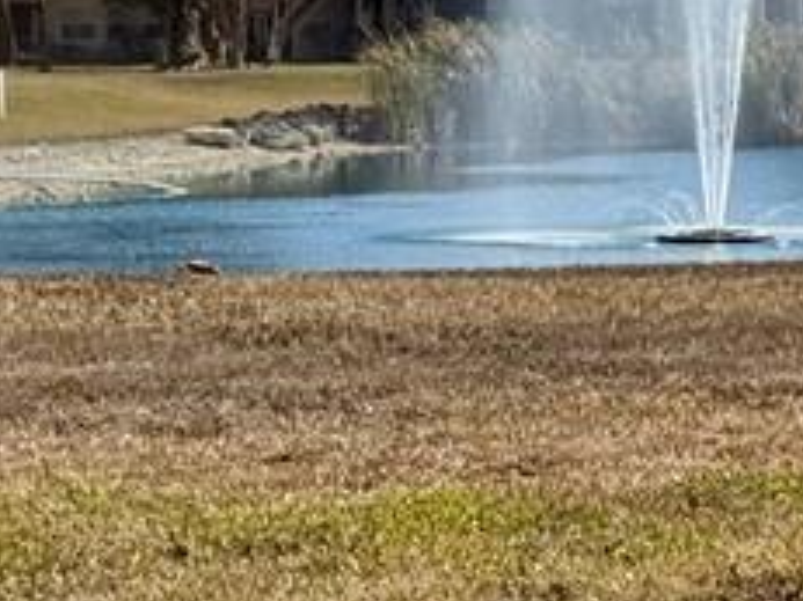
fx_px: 4938
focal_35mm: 213
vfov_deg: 6.9
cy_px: -233
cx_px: 608
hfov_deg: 9.3
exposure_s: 1/9901
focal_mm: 6.76
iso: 64
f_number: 1.78
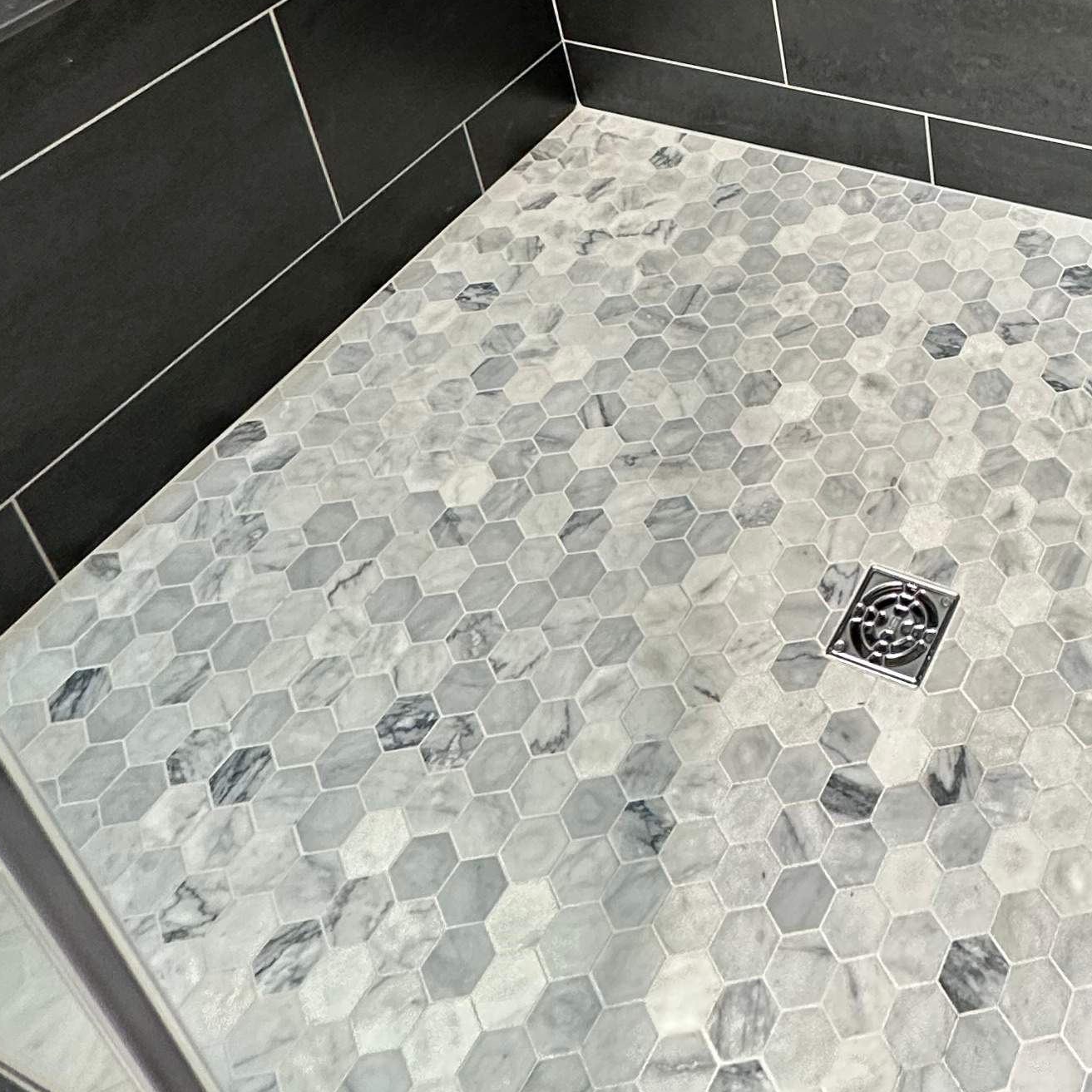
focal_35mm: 38
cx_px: 1025
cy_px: -157
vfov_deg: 36.0
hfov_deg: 39.9
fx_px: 1356
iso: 200
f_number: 2.2
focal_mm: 2.22
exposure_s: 1/60
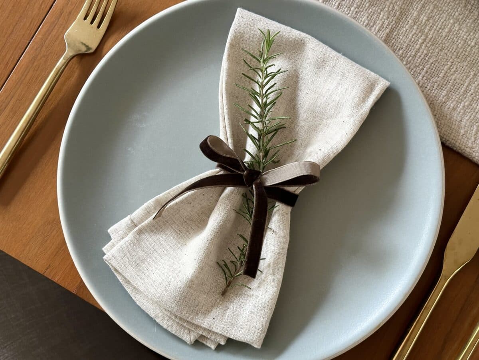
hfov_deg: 39.7
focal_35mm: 48
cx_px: 240
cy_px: 180
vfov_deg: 30.3
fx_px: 664
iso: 125
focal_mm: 6.86
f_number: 1.78
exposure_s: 1/60
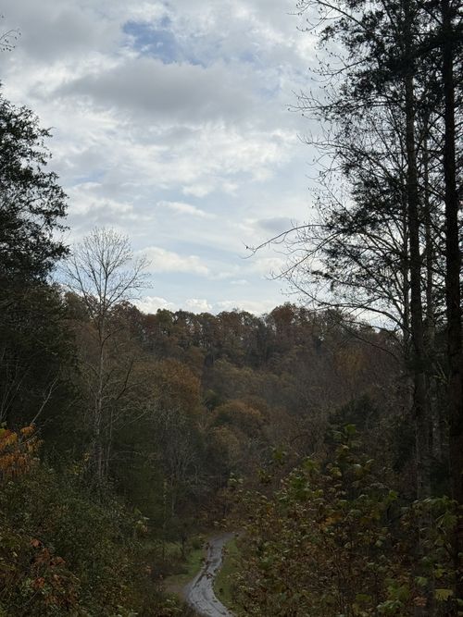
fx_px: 856
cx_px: 232
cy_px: 308
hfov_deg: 30.3
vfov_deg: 39.7
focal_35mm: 48
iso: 64
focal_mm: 6.76
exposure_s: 1/8772
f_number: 1.78
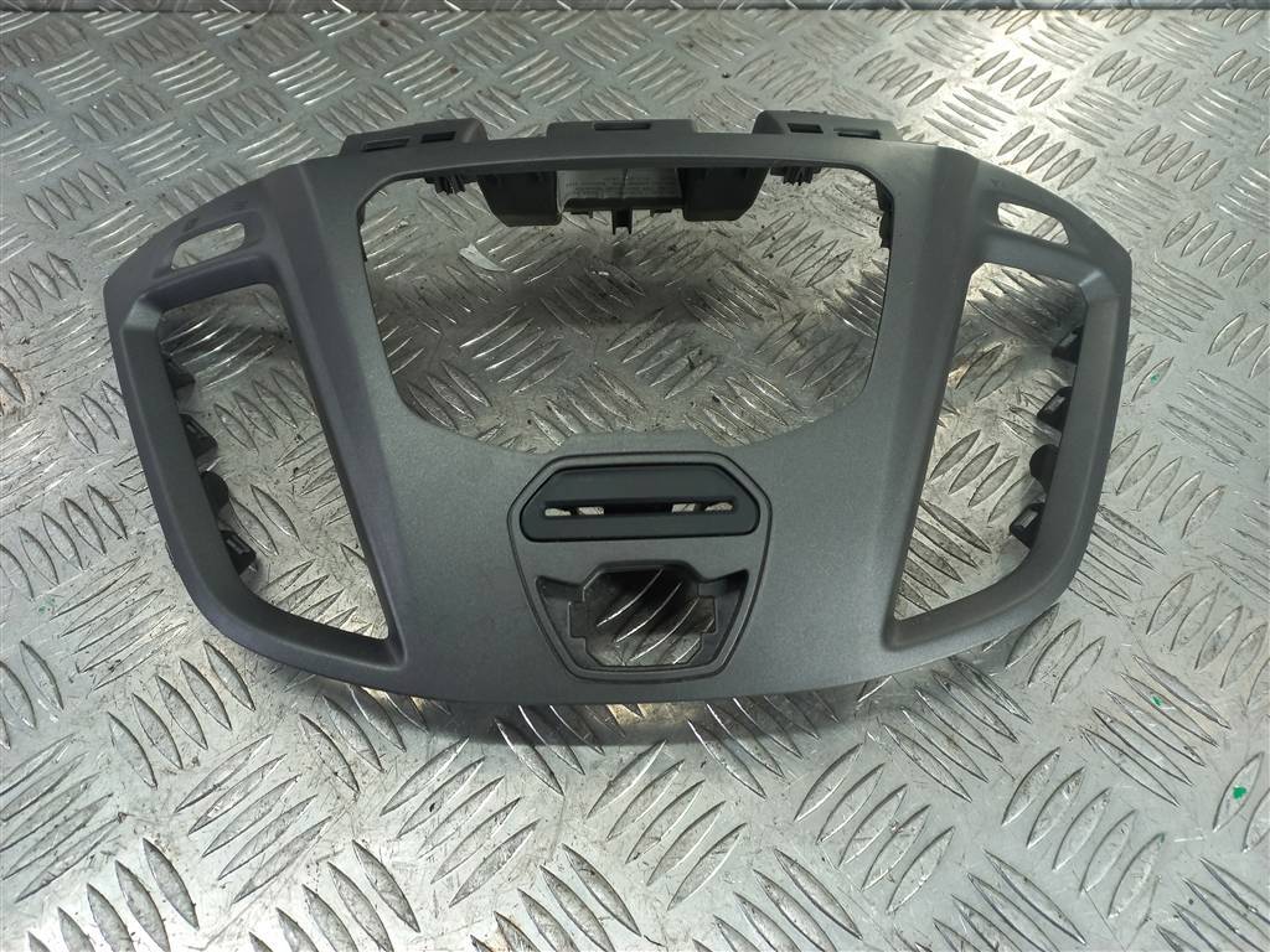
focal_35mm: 25
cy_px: 476
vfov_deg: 54.9
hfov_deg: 69.4
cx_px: 635
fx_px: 917
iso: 64
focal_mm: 4.6
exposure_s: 1/50
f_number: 1.8
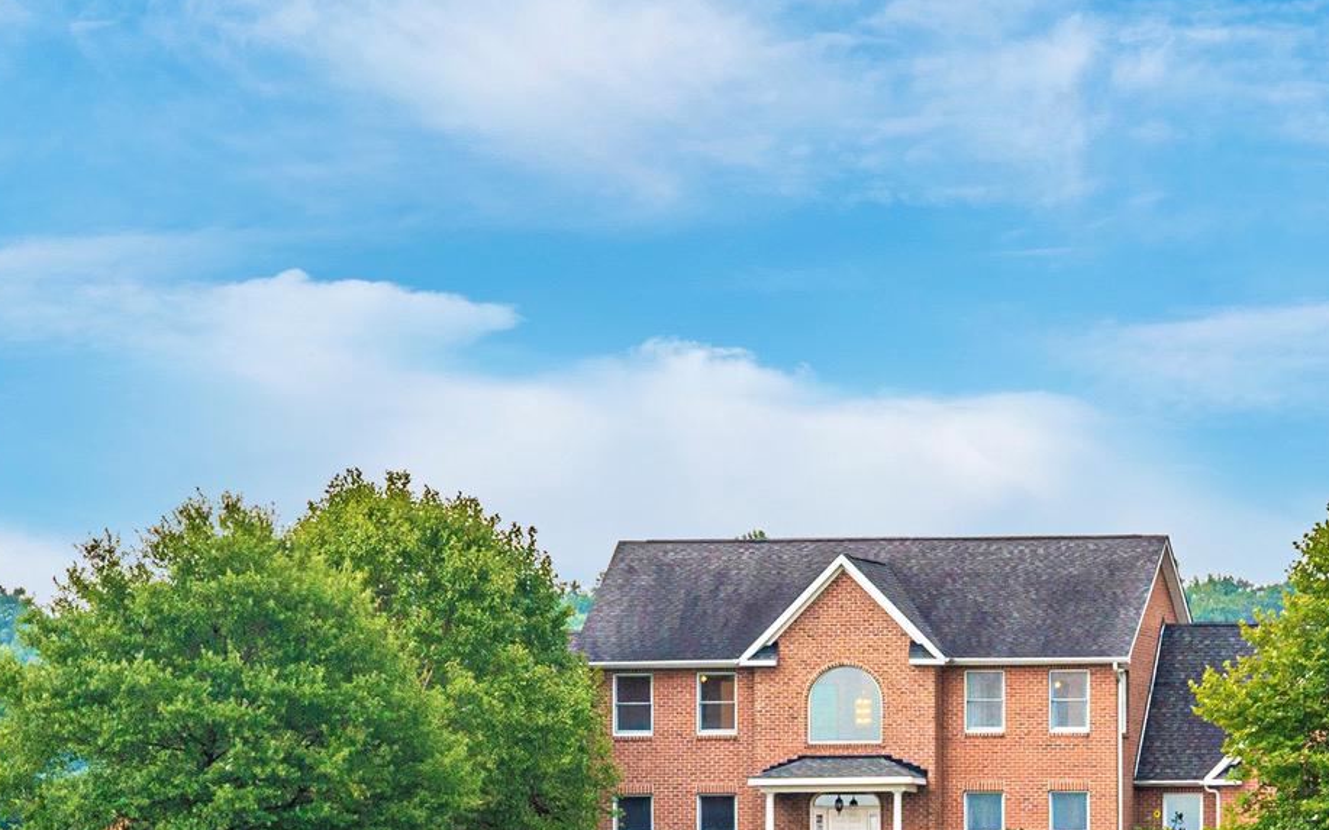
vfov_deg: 5.5
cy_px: 816
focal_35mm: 239
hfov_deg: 8.8
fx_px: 8656
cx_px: 909
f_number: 9
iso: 250
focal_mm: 105
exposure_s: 1/200
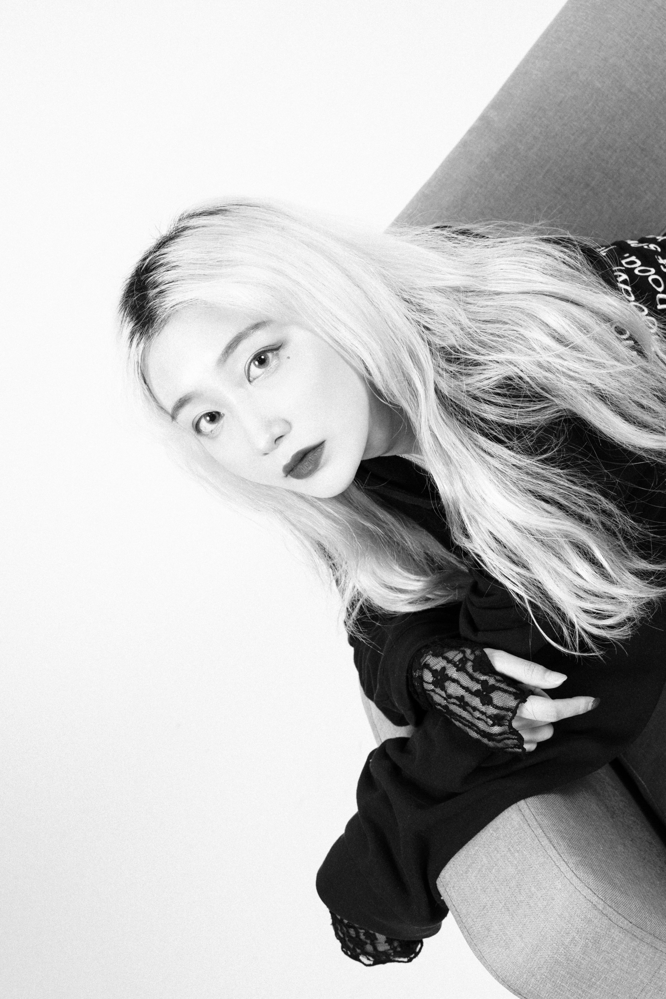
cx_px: 333
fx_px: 1332
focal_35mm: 48
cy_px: 500
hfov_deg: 28.1
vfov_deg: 41.1
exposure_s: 1/125
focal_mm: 48
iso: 800
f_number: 9
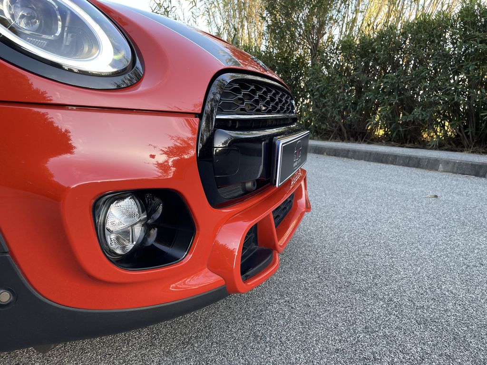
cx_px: 244
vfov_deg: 53.1
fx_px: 366
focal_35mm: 26
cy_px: 182
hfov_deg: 67.3
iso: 40
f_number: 1.6
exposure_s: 1/121
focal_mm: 4.2
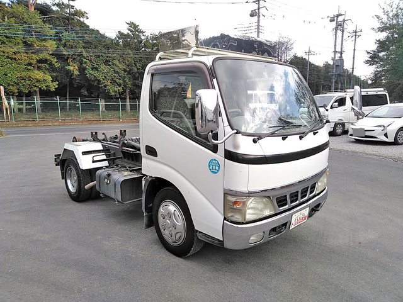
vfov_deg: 51.4
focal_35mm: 27
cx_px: 202
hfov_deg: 65.3
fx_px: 314
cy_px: 151
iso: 60
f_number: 2.2
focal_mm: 3.46
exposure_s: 1/231
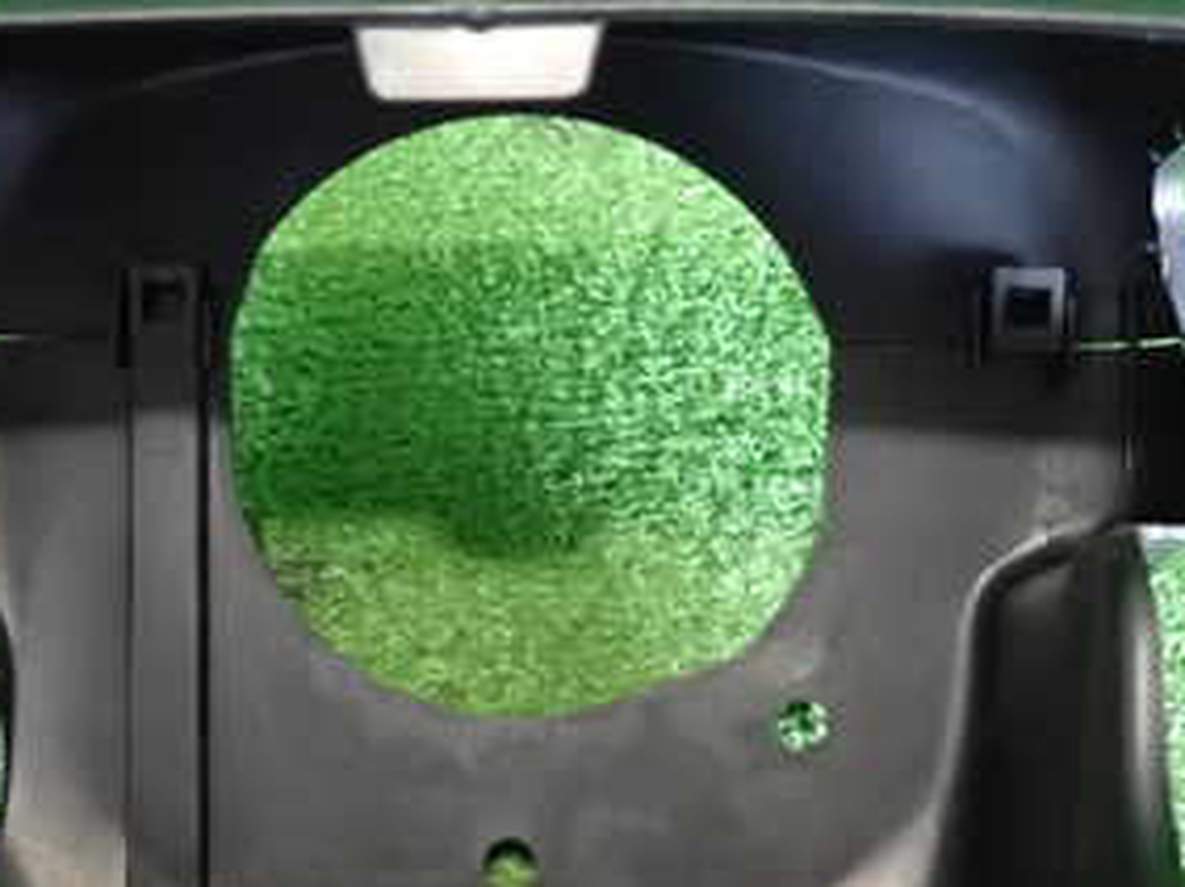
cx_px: 528
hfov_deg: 36.1
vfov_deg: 27.2
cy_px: 640
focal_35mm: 53
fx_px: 1814
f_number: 2
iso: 1600
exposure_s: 1/50
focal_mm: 4.5
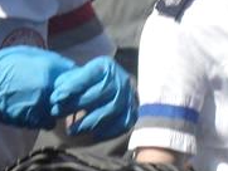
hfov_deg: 9.1
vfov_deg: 6.9
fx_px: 1417
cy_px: 156
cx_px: -18
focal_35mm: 215
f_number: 8.3
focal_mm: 6.3
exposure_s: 1/250
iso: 80
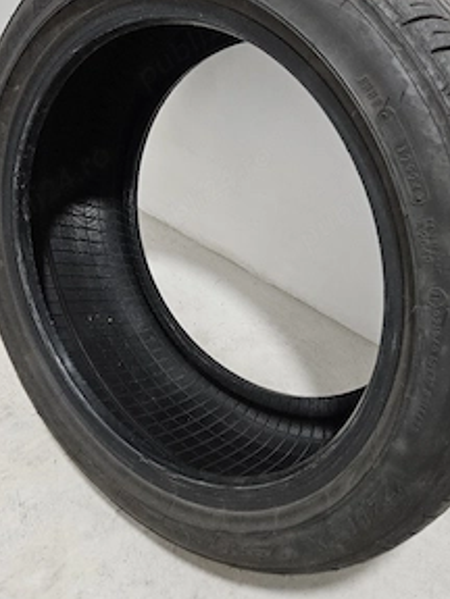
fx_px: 555
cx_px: 246
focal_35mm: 32
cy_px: 223
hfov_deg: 44.1
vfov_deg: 56.1
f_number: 1.8
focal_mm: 5.4
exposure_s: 1/101
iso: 800
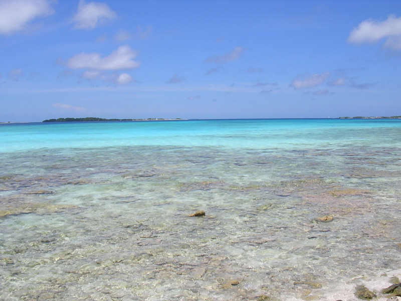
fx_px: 440
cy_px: 150
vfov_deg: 37.7
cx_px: 200
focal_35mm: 38
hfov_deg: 49.0
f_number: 5.6
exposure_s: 1/395
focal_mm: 5.8
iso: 50
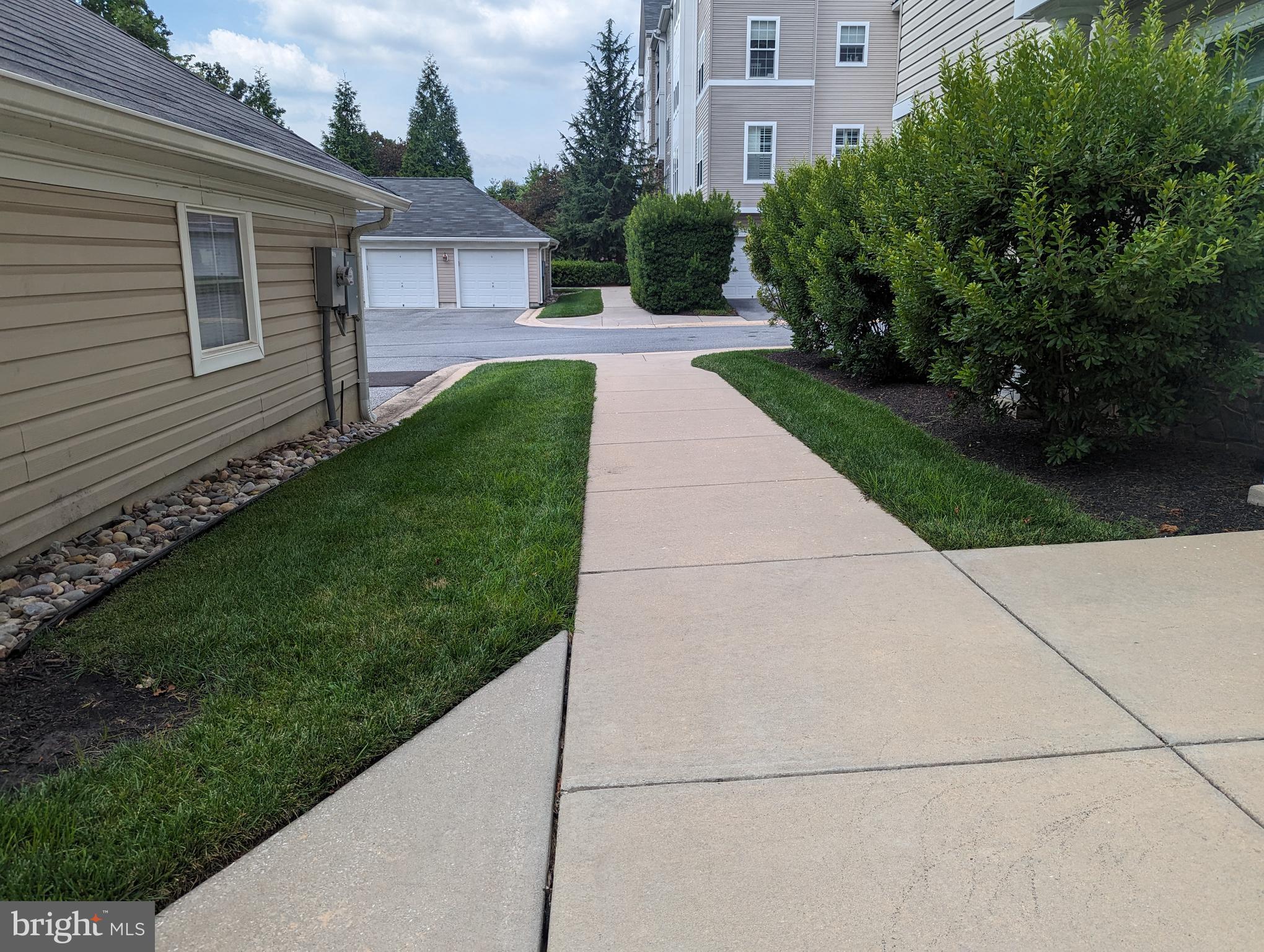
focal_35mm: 24
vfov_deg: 56.9
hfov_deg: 71.5
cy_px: 476
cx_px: 632
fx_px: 878
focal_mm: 6.81
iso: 46
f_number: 1.85
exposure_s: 1/1742
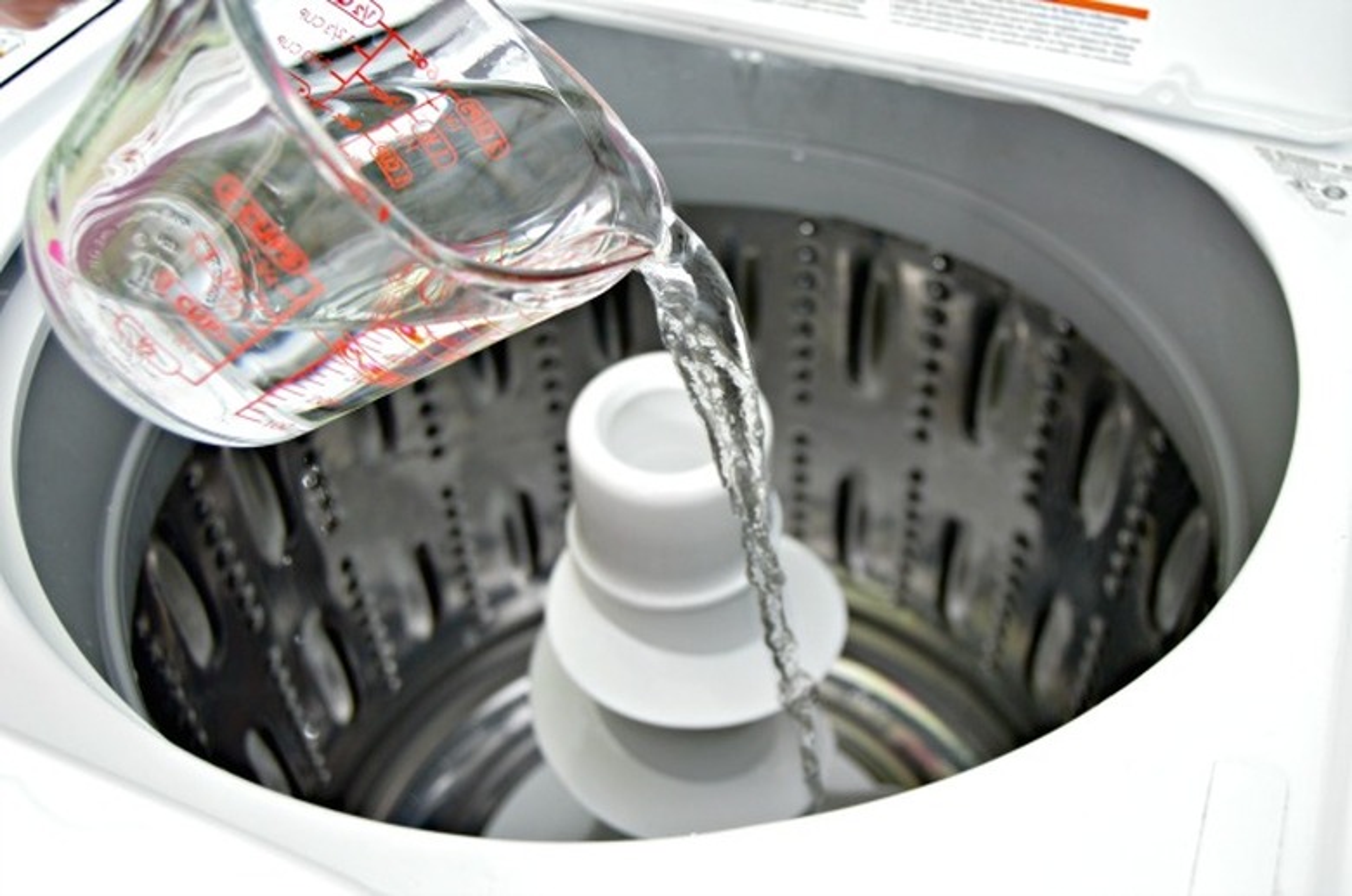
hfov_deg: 53.2
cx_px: 676
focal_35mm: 36
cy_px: 448
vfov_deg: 36.7
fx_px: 1349
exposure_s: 1/30
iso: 800
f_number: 3.8
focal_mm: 24
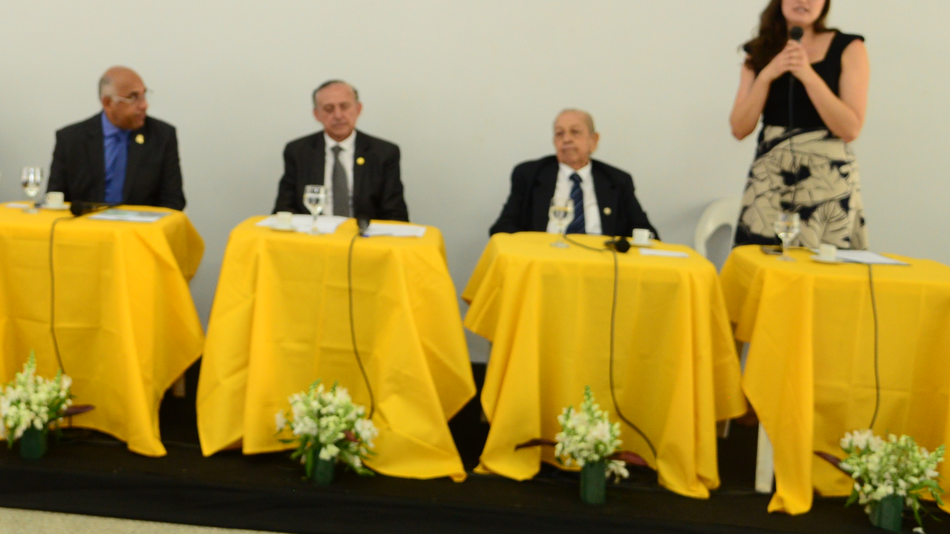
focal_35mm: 57
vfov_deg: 20.7
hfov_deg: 36.2
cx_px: 300
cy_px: 57
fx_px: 1436
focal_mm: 31
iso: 1600
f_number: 4
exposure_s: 1/125
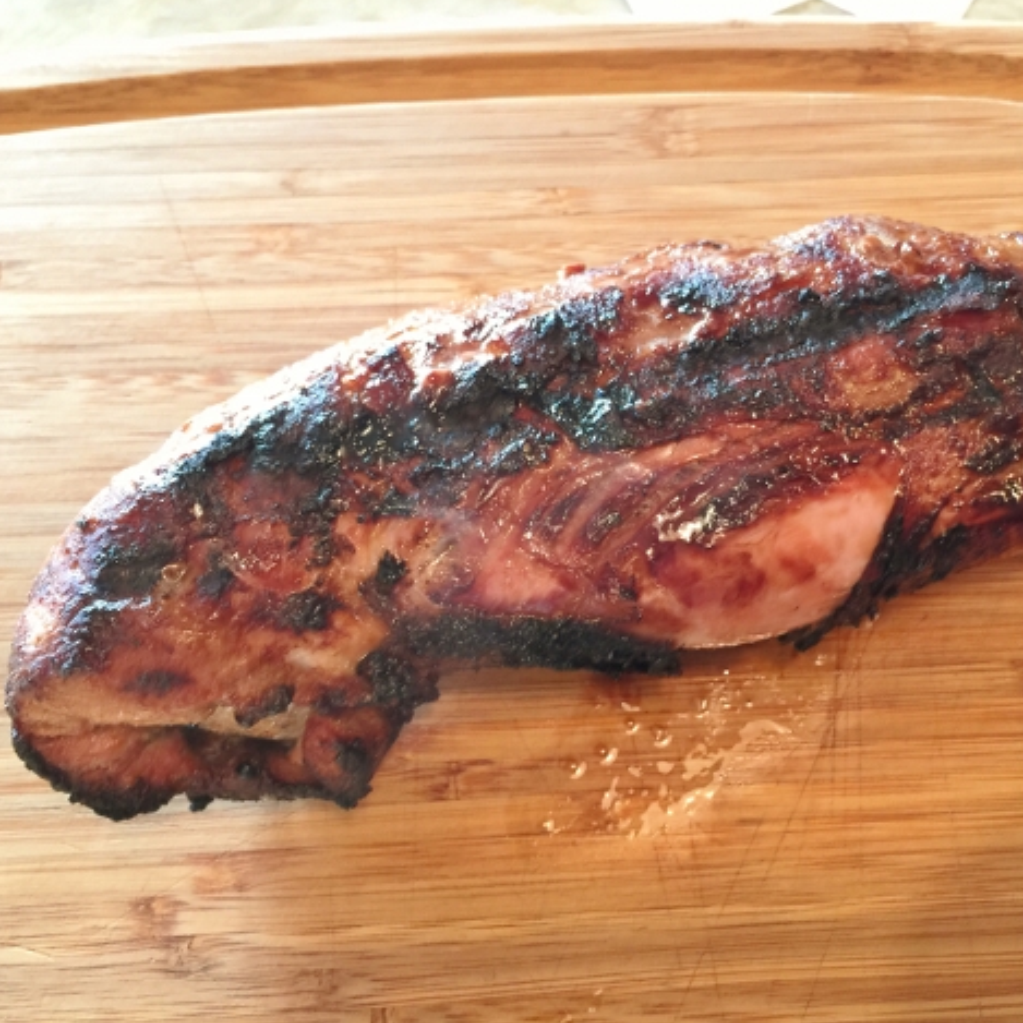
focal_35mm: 35
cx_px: 633
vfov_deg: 47.2
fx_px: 1170
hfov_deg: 46.8
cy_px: 515
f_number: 2.2
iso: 64
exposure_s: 1/15
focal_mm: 4.15
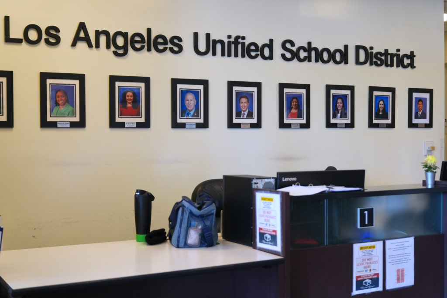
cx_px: 224
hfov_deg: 40.3
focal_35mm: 49
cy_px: 149
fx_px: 608
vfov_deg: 27.5
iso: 640
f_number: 2.8
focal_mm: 49
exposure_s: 1/80
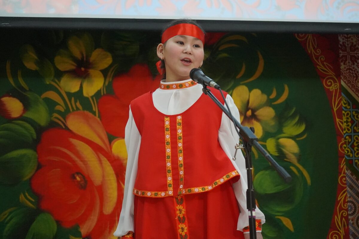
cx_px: 180
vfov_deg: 13.0
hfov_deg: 19.5
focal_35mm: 105
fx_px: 1047
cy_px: 120
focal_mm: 70
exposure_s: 1/160
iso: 6400
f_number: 4.5
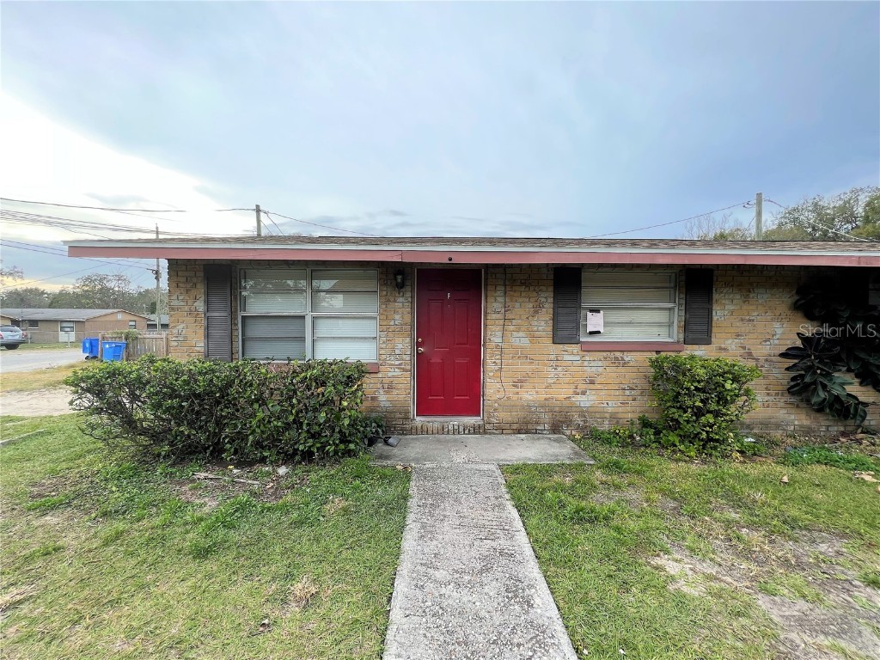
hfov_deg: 106.2
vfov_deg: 89.9
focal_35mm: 13
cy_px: 330
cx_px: 440
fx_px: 330
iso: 32
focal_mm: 1.57
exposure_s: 1/171
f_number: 1.8
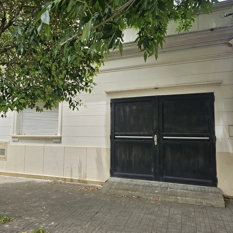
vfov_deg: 57.3
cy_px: 117
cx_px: 90
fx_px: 213
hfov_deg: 56.7
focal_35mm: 28
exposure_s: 1/123
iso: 10
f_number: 1.7
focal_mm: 6.3
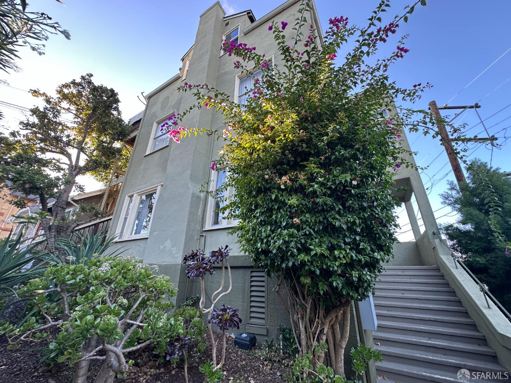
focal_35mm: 14
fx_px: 207
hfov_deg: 102.1
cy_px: 192
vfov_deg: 85.7
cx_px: 256
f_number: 2.2
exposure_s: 1/99
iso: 50
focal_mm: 2.22
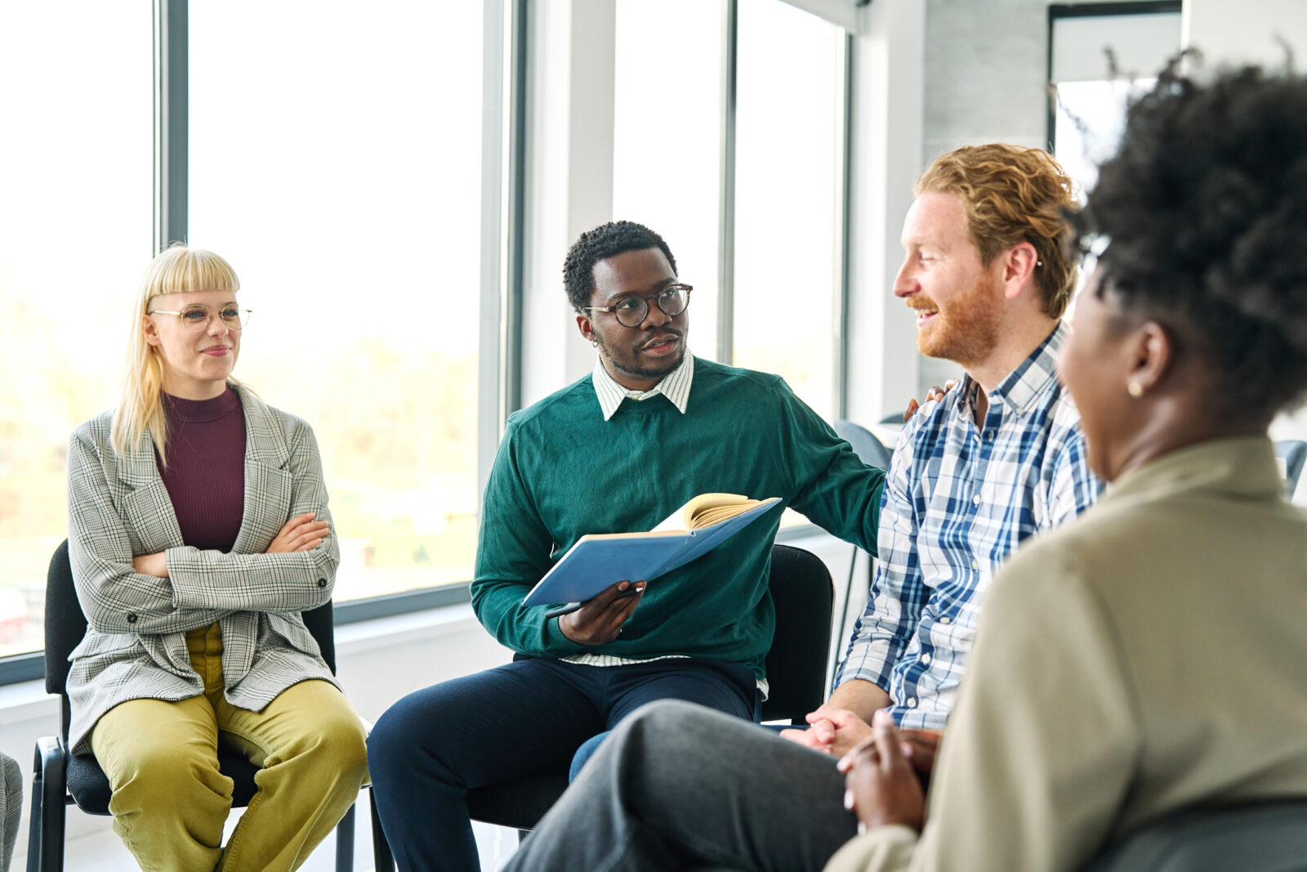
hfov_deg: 39.6
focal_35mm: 50
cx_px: 654
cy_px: 436
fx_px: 1815
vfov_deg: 27.0
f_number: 2.8
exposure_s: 1/320
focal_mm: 50
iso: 250
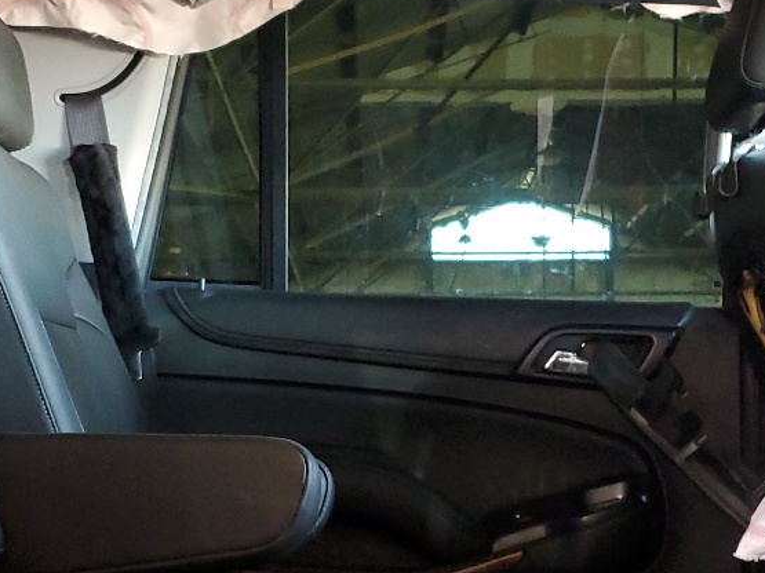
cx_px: 367
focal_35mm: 75
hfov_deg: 26.0
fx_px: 1657
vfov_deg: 19.6
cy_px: 387
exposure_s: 1/17
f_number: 1.5
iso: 289
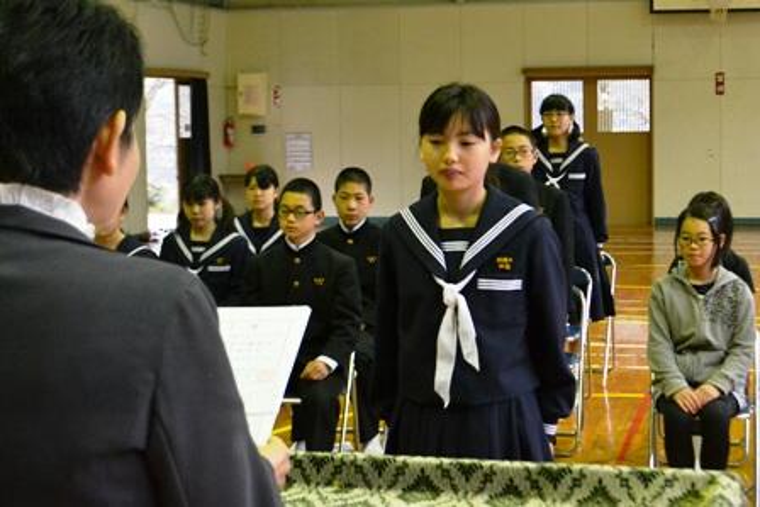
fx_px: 1077
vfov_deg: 26.5
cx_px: 380
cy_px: 254
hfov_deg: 38.9
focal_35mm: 51
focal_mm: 34
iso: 2200
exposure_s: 1/60
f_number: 5
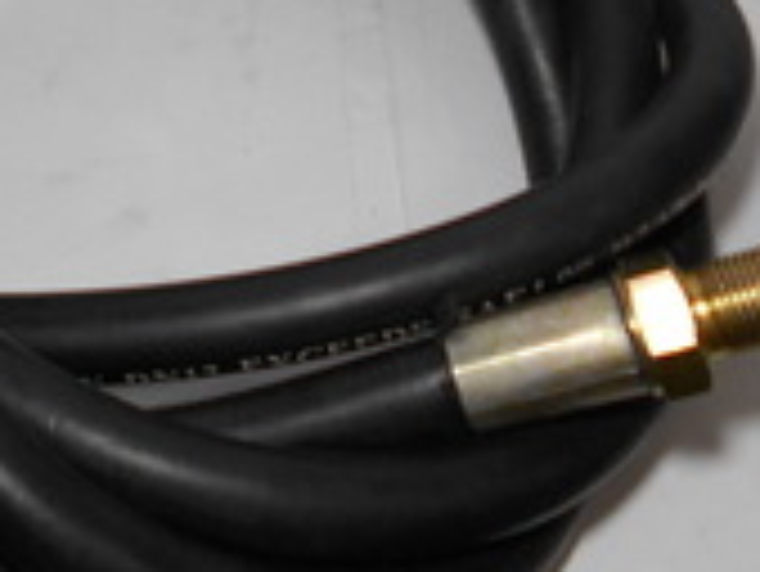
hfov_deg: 24.7
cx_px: 103
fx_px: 1692
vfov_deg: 18.0
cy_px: -151
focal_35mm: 77
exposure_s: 1/30
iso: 140
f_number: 3.2
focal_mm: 4.6
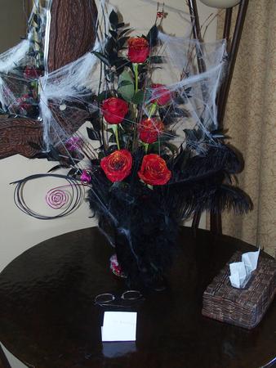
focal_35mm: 42
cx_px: 138
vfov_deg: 44.8
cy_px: 184
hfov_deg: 34.4
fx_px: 446
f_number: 2.8
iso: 400
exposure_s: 1/40
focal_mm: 9
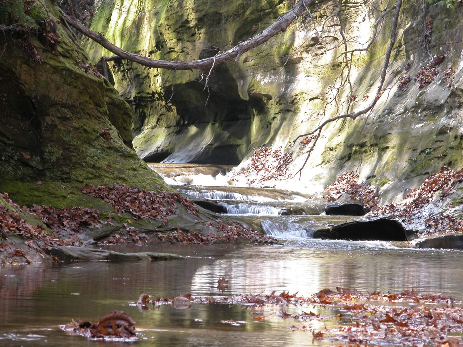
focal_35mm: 206
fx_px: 2755
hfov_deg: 9.6
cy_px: 174
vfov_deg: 7.2
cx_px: 232
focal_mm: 52.4
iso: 100
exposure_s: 1/15
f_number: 7.2
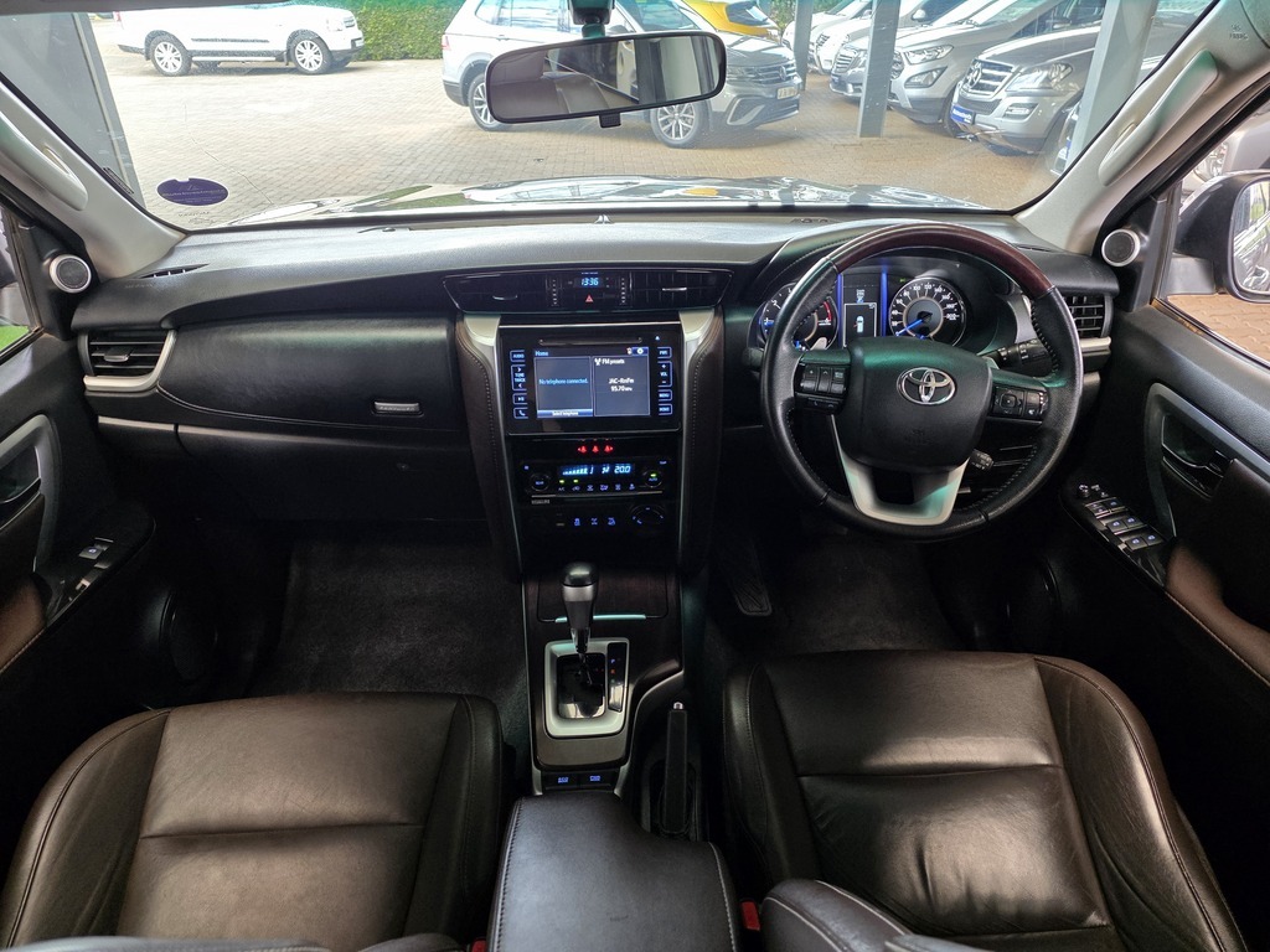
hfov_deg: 73.9
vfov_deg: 58.9
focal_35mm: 23
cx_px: 635
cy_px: 476
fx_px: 844
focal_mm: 6.25
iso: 250
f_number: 1.7
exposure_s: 1/100
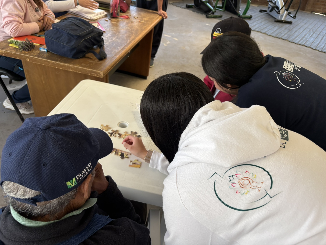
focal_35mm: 26
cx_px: 163
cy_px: 122
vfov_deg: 53.1
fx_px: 245
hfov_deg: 67.3
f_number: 1.6
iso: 50
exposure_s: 1/607
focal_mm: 5.96
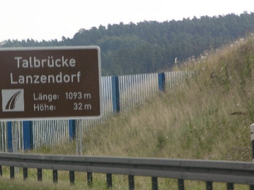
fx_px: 2604
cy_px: 85
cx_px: 108
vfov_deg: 4.2
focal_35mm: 355
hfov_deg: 5.6
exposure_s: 1/160
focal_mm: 71.2
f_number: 5.9
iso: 50
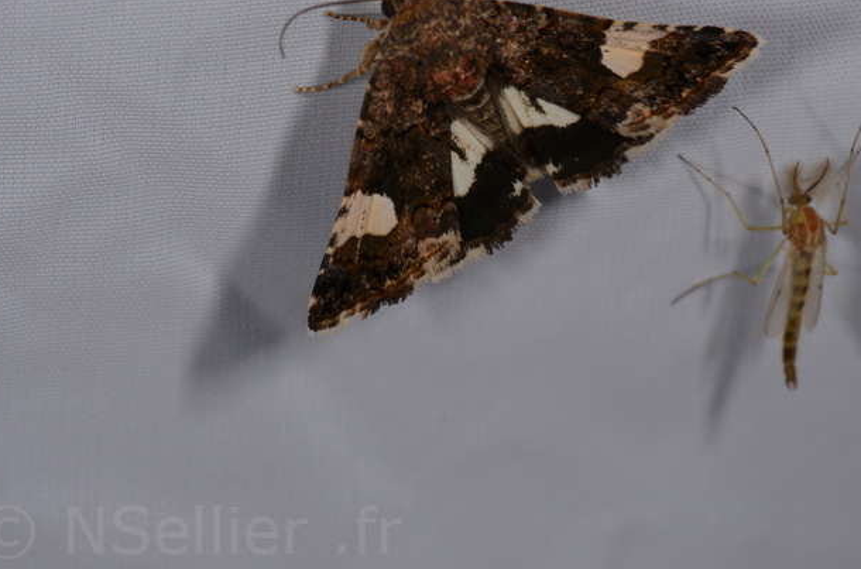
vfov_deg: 8.2
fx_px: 3951
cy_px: 205
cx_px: 517
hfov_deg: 12.4
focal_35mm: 166
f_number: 22
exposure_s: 1/60
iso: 100
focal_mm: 85
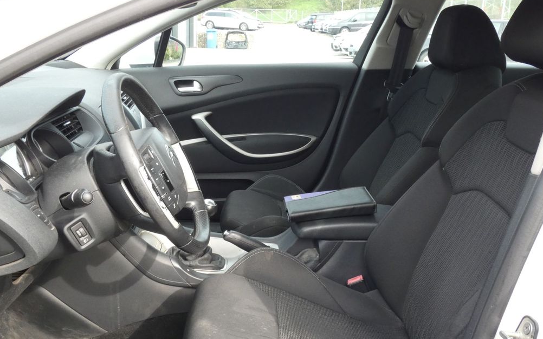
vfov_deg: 32.7
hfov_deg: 50.4
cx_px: 273
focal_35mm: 39
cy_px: 192
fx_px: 577
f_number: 6.3
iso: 400
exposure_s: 1/80
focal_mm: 6.5
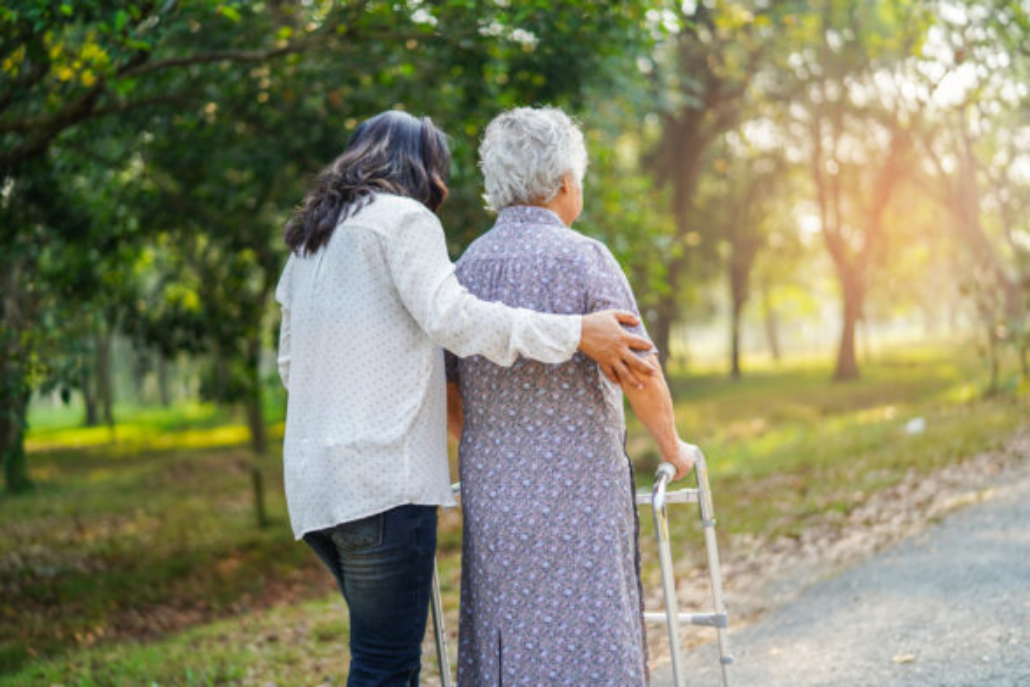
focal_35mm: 50
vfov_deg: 27.0
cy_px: 344
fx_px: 1430
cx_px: 515
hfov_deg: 39.6
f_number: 1.4
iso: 125
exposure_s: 1/1000
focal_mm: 50
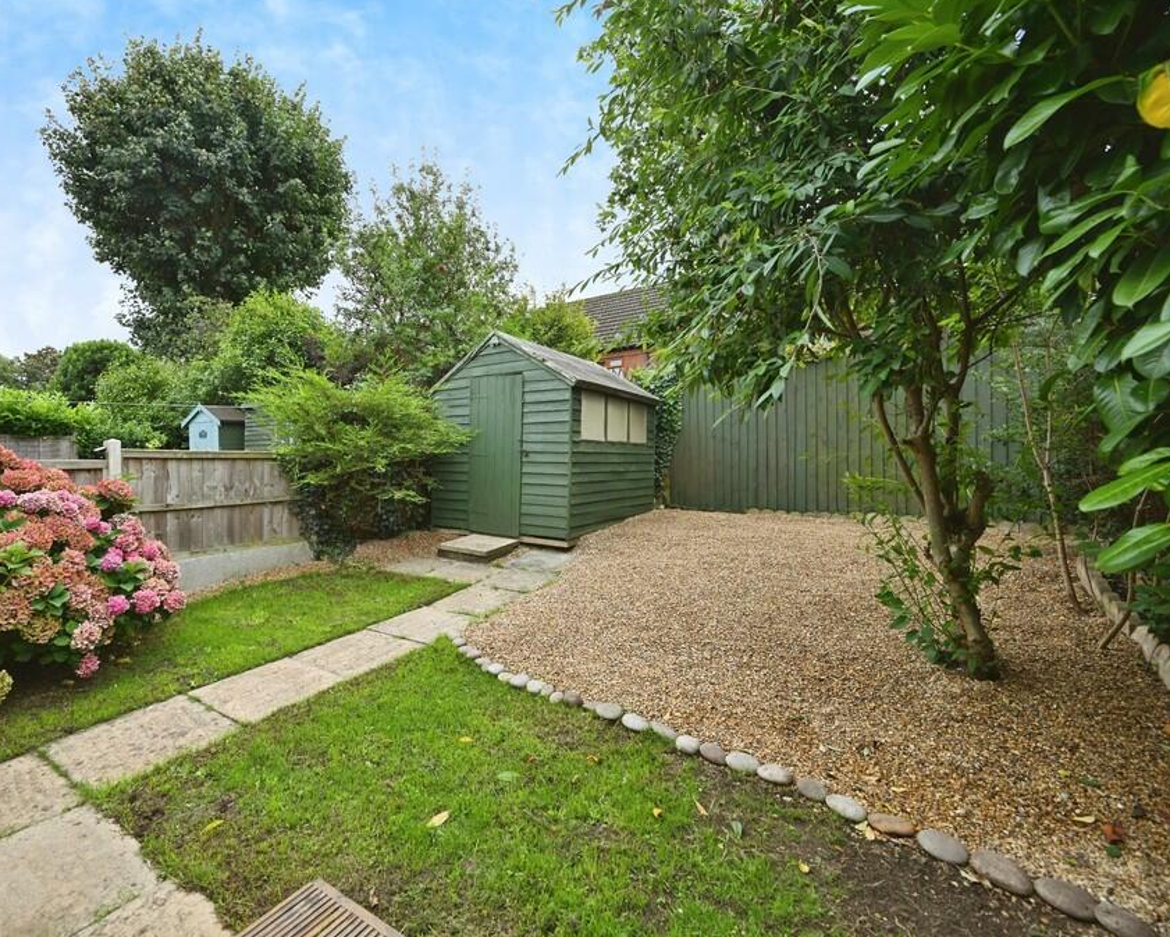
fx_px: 554
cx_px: 476
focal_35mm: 16
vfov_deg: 80.4
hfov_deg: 92.1
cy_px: 466
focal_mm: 14
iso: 100
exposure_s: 1/100
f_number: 5.6
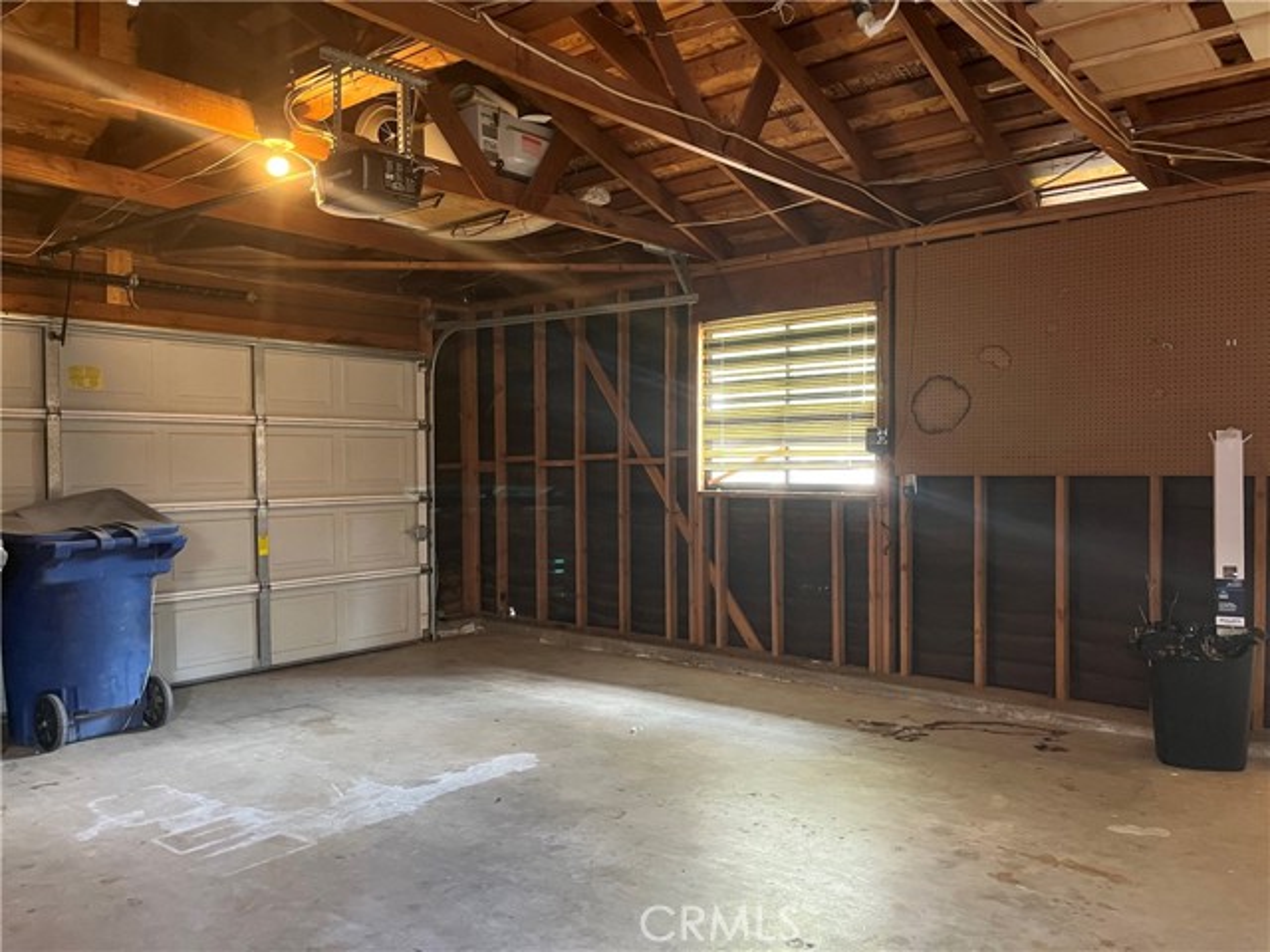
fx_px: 954
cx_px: 635
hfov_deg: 67.3
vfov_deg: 53.1
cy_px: 476
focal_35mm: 26
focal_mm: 5.1
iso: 500
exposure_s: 1/40
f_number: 1.6
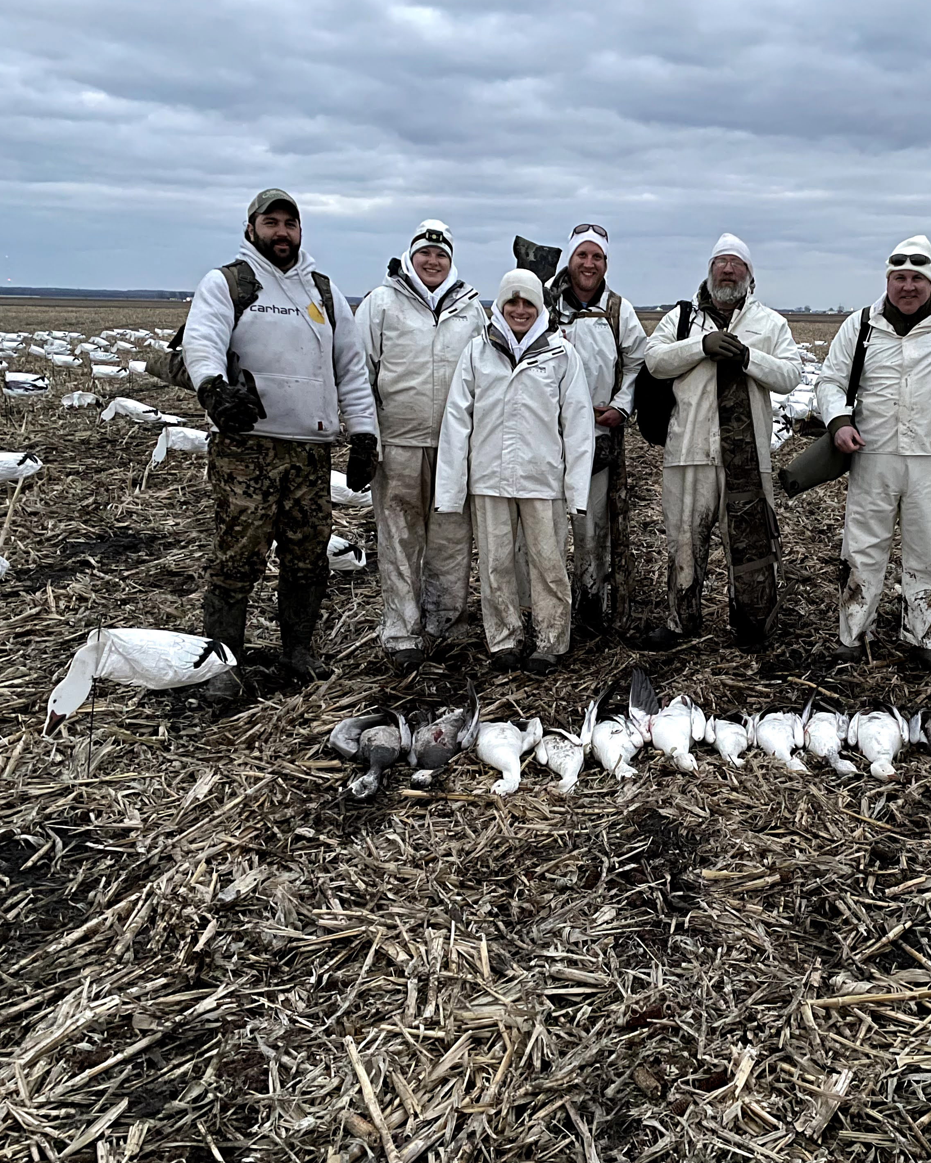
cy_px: 569
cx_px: 704
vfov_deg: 50.3
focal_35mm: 36
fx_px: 1240
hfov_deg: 40.0
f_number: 1.6
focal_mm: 4.2
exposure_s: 1/22
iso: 1000
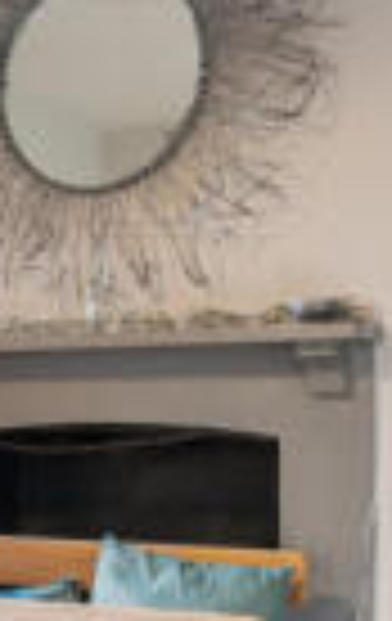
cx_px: -133
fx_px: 1393
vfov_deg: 25.0
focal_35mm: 82
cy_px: 430
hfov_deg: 15.2
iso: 320
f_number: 8
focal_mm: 17
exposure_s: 6
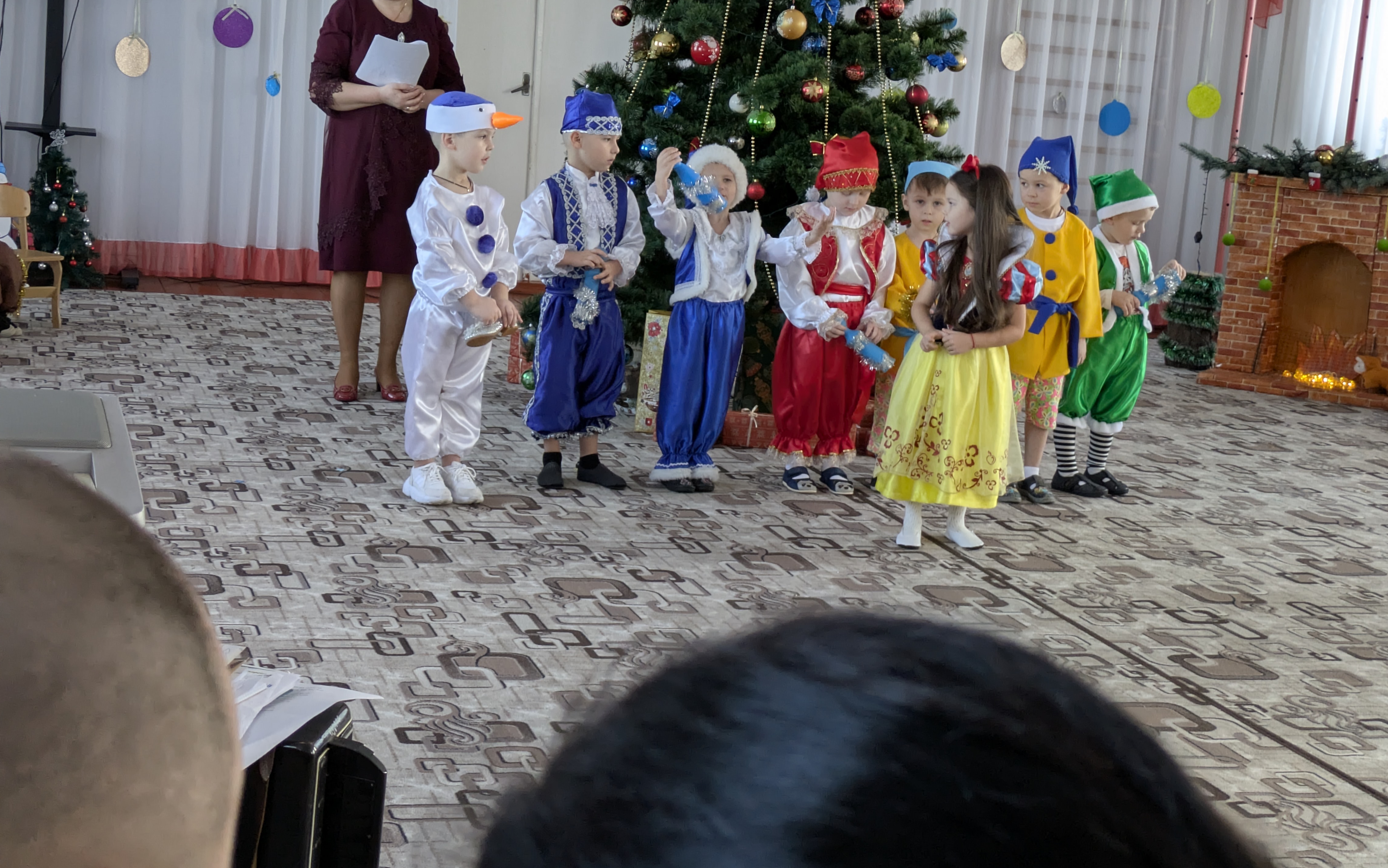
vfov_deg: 23.5
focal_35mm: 55
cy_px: 352
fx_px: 2081
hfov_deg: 36.9
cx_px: 705
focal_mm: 5.43
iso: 235
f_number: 1.89
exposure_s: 1/100
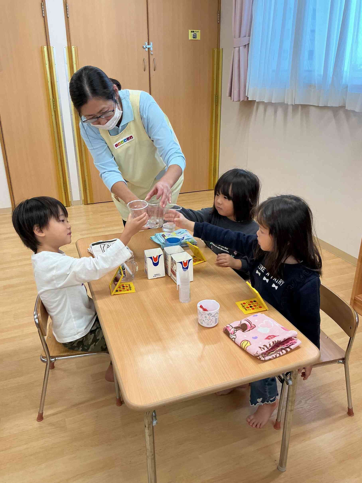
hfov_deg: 48.2
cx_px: 181
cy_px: 242
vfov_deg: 61.7
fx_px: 404
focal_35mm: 29
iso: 64
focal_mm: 3
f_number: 1.8
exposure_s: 1/120
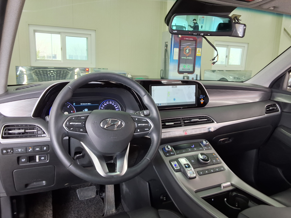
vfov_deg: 49.7
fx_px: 235
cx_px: 146
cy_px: 109
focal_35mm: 28
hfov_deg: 63.4
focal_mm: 2.91
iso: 50
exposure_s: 1/40
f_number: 1.9
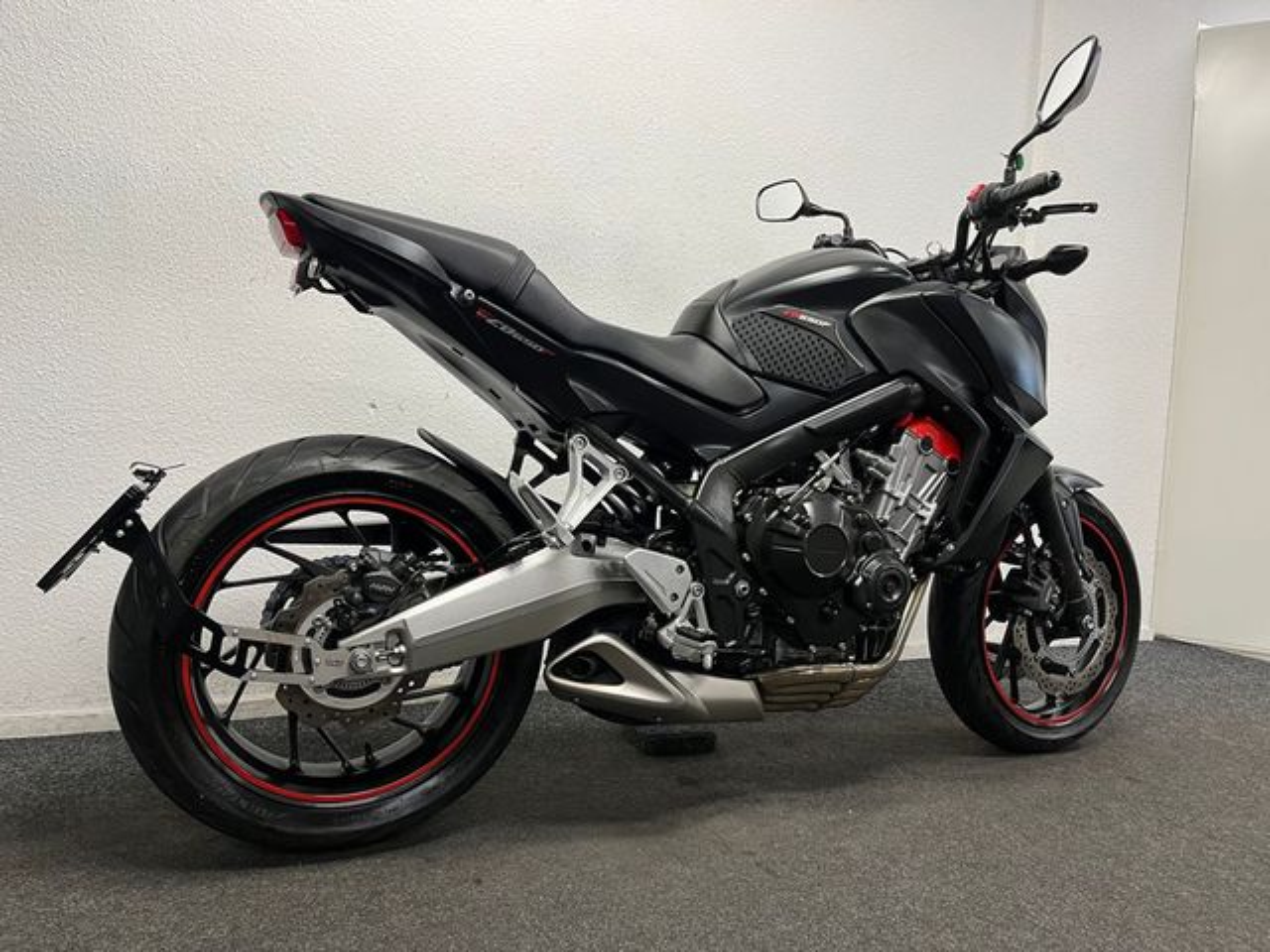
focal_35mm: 26
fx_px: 954
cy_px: 476
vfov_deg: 53.1
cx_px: 635
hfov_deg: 67.3
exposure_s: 1/50
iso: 80
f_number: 1.6
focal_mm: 5.1
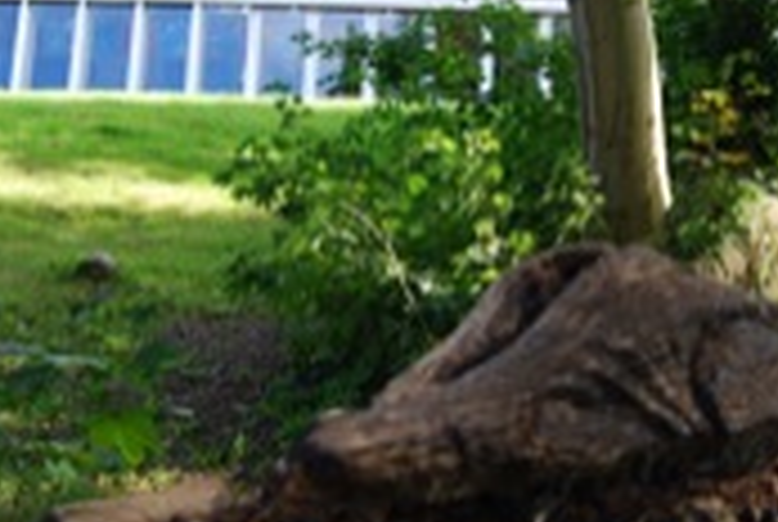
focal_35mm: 75
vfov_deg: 18.2
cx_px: 463
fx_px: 1624
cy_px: 223
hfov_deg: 26.9
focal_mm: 18
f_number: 5
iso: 200
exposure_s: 1/100
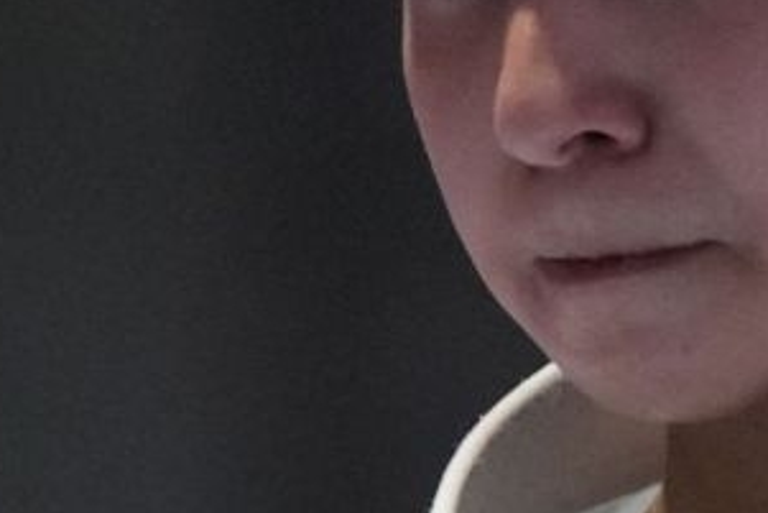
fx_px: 38310
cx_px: 380
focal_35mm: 1795
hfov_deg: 1.1
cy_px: 577
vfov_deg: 0.8
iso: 6400
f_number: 2.8
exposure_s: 1/500
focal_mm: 200
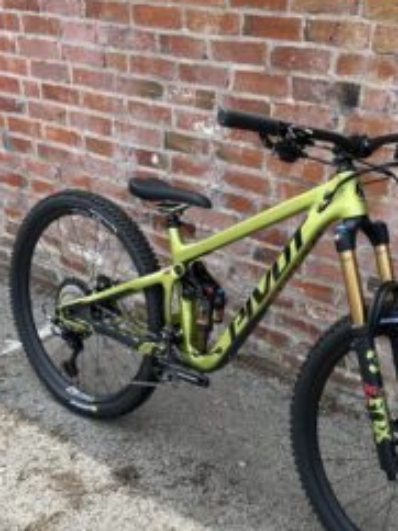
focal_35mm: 43
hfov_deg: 32.8
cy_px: 305
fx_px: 660
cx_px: 308
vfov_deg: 43.8
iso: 50
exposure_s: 1/1468
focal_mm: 5.7
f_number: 1.5
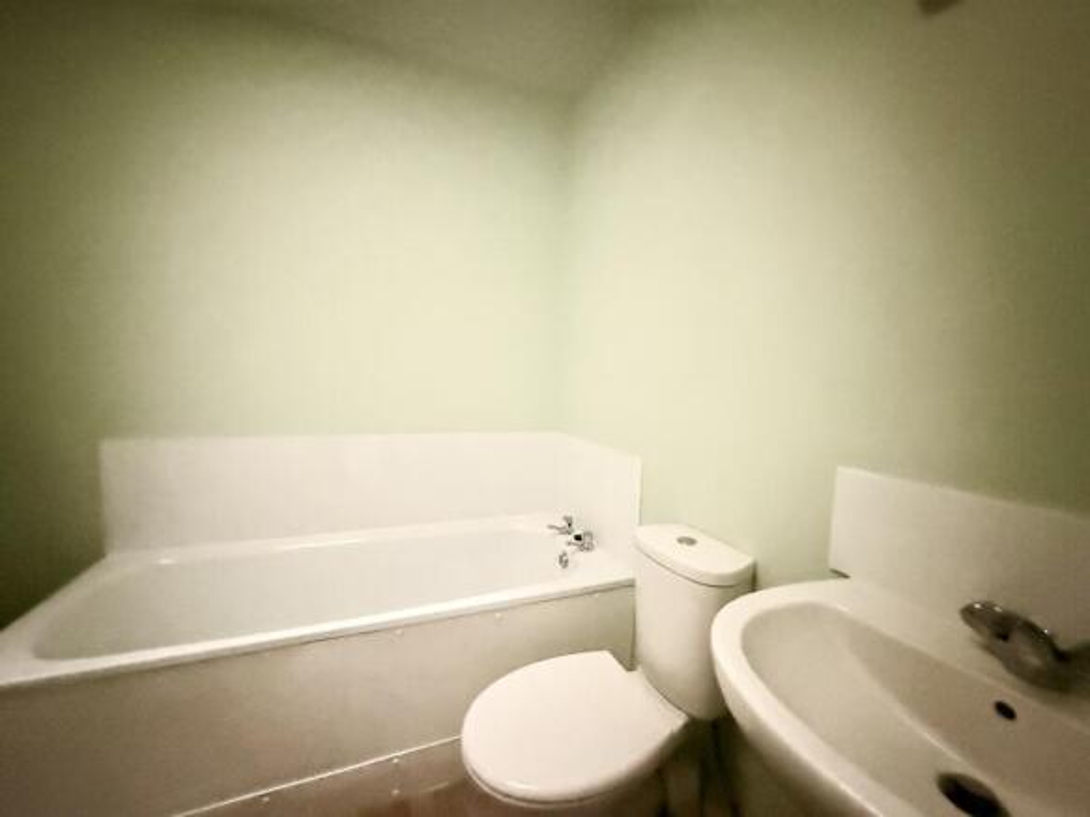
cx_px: 545
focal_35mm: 14
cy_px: 408
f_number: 2.2
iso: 1600
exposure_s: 1/30
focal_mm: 2.22
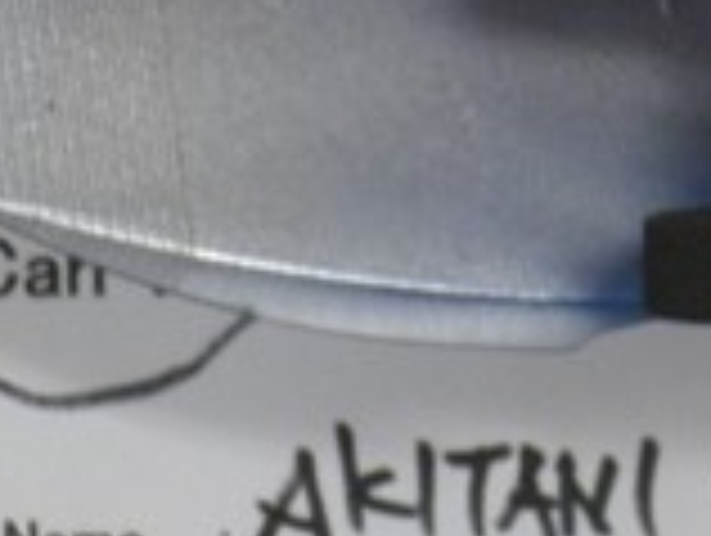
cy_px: 27
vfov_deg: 7.2
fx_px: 4258
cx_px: 1490
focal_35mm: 207
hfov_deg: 8.9
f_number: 3.9
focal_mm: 7.3
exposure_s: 1/15
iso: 200
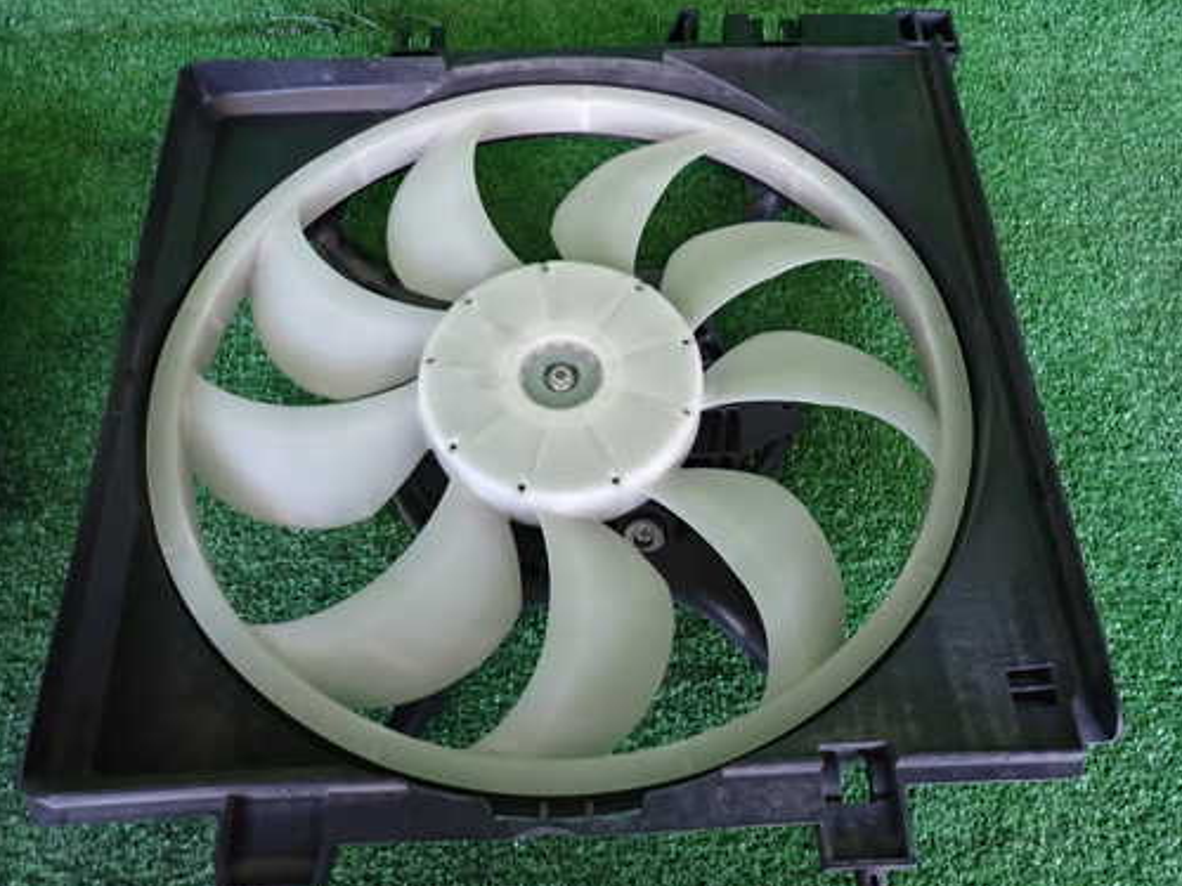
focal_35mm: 30
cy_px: 432
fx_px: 1024
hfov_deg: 59.9
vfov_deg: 46.8
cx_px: 622
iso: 250
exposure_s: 1/30
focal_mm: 4.5
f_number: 2
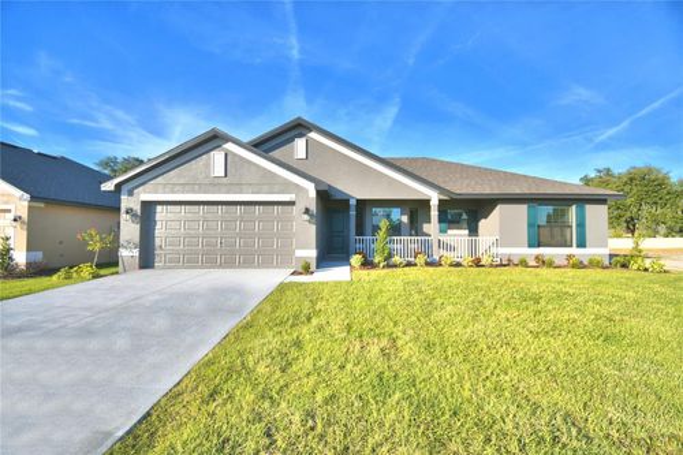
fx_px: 284
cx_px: 342
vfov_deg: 77.3
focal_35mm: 15
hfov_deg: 100.4
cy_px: 228
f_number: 4.5
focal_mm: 10
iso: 100
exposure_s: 1/1250
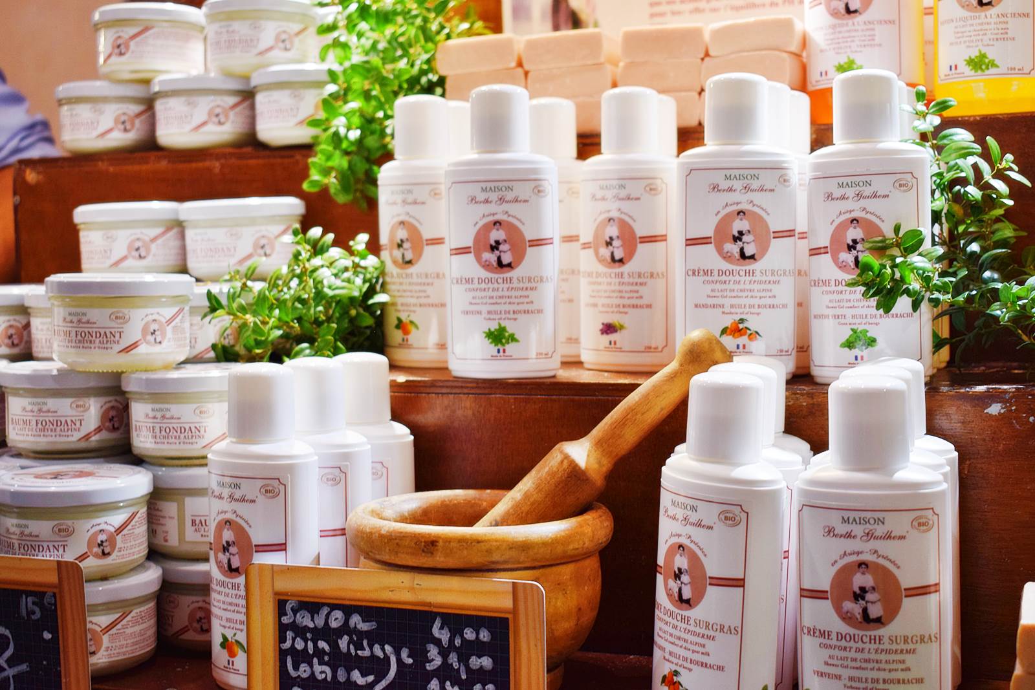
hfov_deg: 38.9
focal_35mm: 51
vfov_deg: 26.5
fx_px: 1466
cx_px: 518
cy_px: 345
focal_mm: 34
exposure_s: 1/60
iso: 450
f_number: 4.5
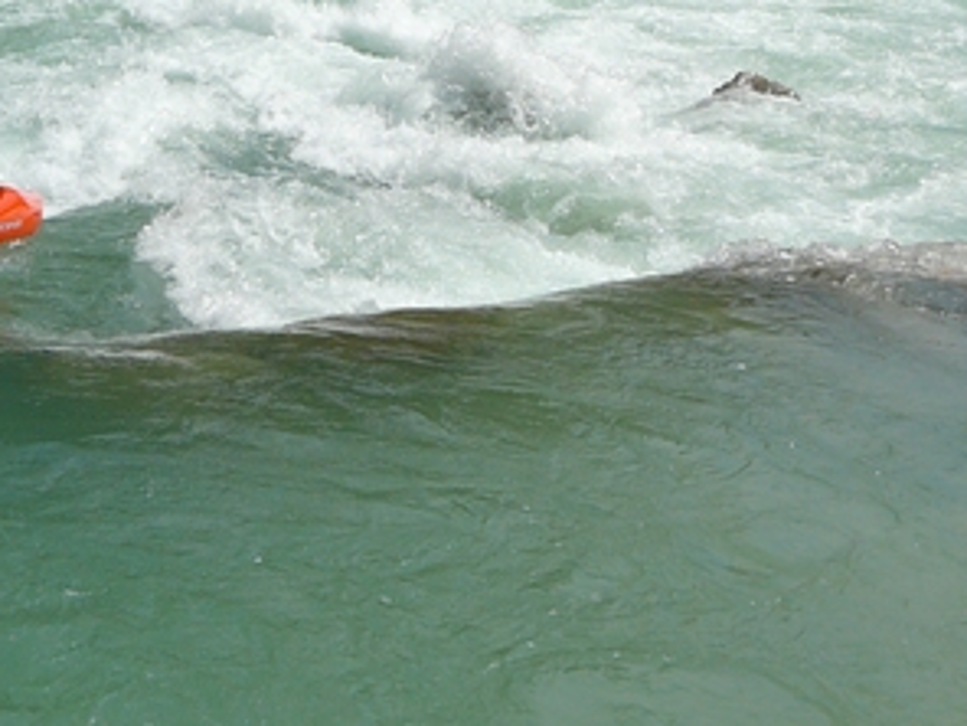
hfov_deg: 25.0
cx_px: 402
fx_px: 2179
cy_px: 11
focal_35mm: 78
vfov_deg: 18.4
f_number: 5
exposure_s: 1/800
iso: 80
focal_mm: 5.2
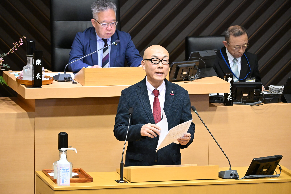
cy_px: 97
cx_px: 146
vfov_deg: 5.9
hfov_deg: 8.9
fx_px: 1879
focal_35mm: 232
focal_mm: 155
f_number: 5.3
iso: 4500
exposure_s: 1/125
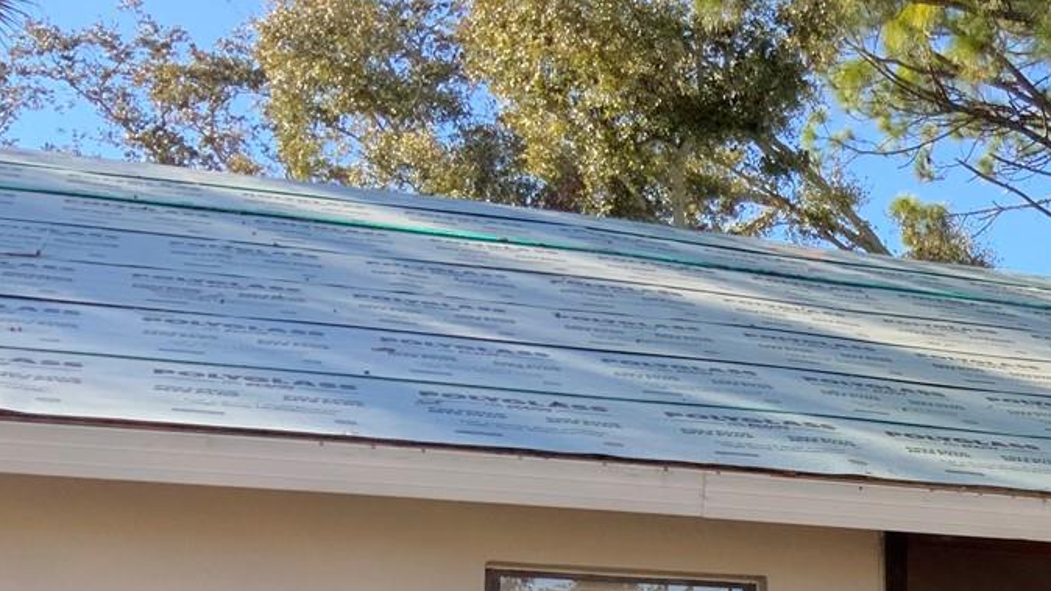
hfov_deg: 25.7
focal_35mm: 75
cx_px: 1219
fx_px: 2090
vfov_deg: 15.2
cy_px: 823
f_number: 1.8
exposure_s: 1/302
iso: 16
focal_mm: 3
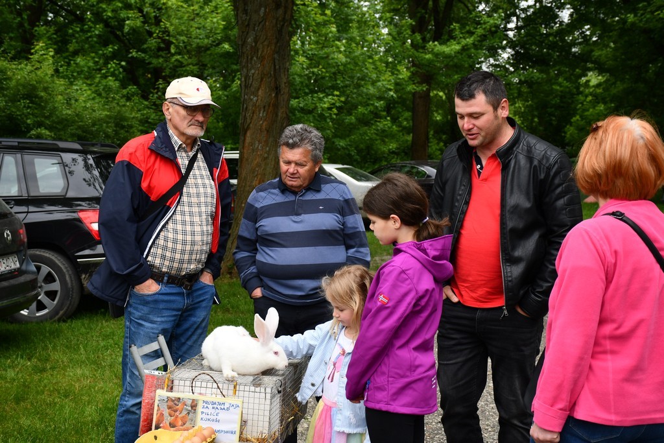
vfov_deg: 21.6
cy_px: 222
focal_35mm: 63
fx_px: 1162
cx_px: 332
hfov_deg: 31.9
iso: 280
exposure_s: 1/250
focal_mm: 42
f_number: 5.6
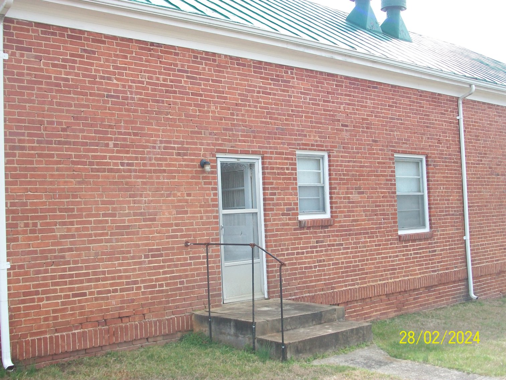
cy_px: 190
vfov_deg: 34.4
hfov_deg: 44.8
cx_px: 253
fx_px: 614
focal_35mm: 42
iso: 80
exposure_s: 1/320
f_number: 3.2
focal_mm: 7.1
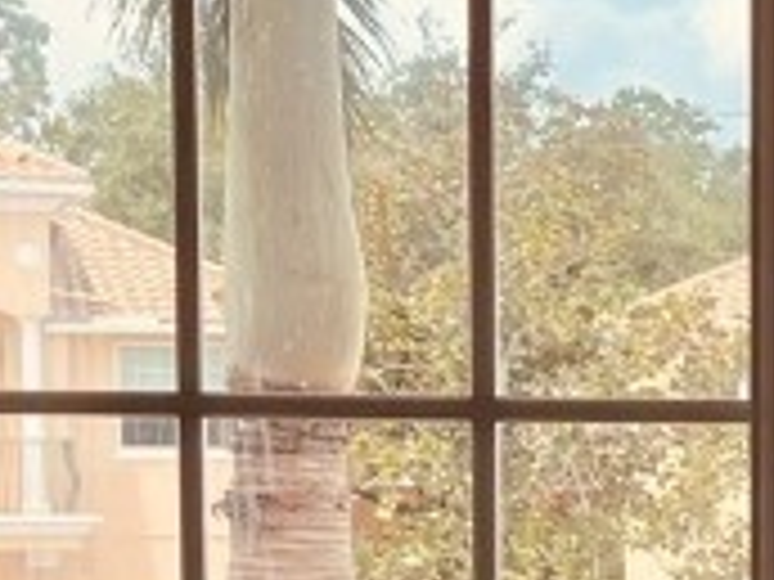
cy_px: 778
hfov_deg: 12.4
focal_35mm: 155
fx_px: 3466
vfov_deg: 9.4
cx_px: 1004
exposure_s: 1/2137
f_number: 1.6
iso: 50
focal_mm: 5.1
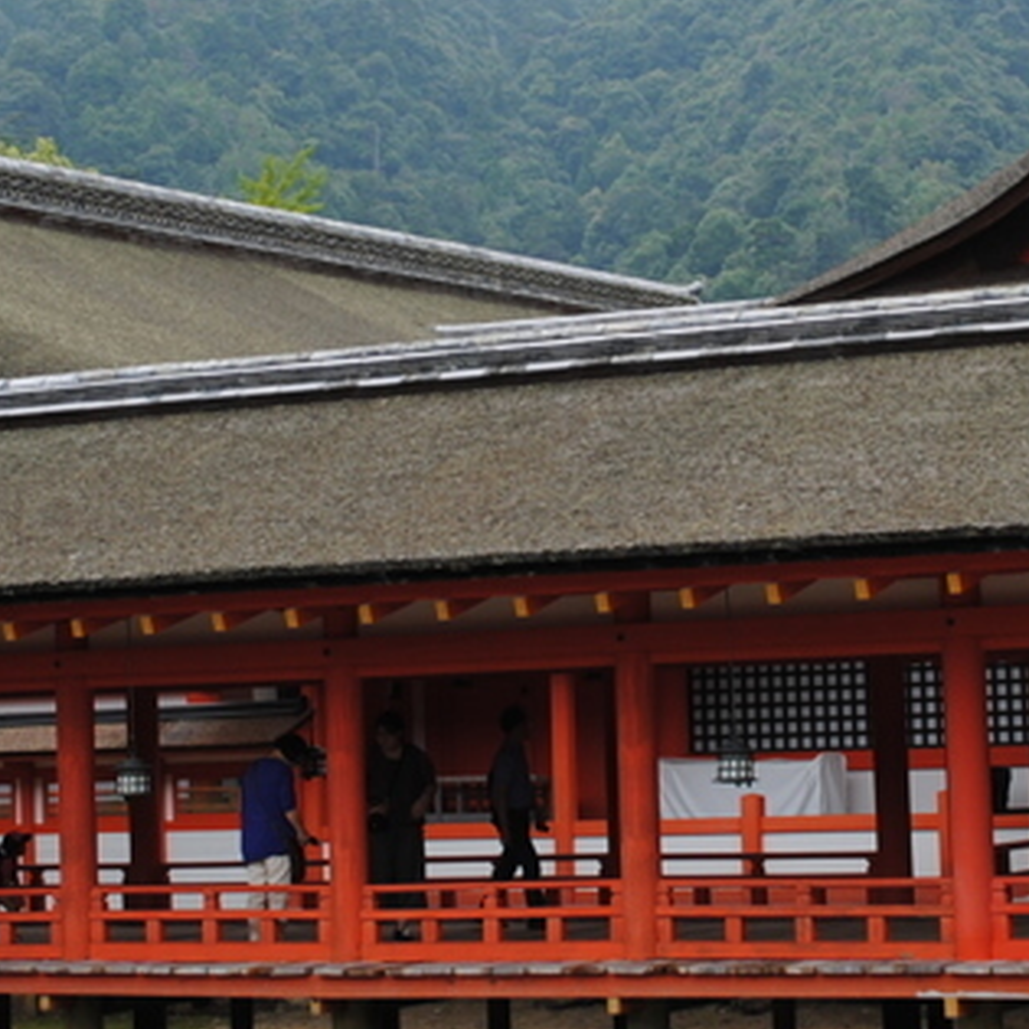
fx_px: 3632
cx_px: 647
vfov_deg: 16.1
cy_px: 296
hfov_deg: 16.1
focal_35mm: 108
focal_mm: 26
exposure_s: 1/200
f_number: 5.6
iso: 100
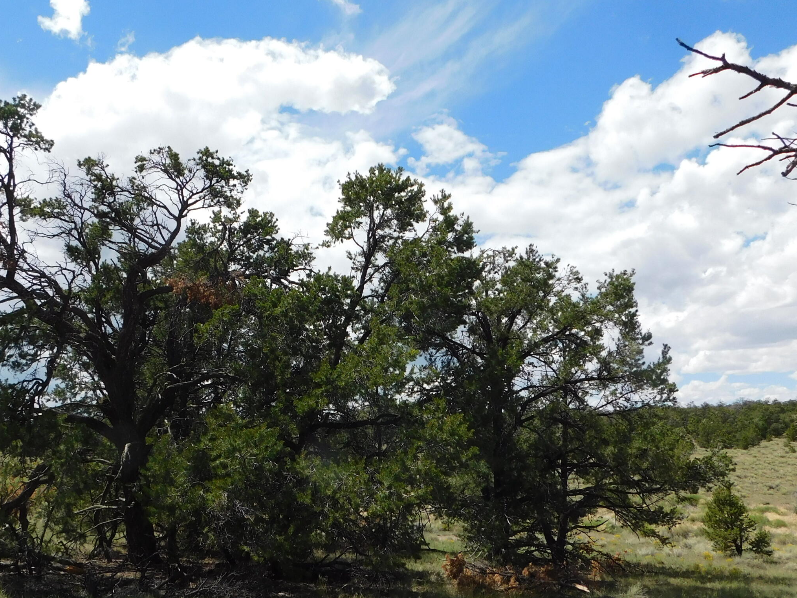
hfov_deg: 53.7
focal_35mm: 34
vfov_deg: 41.7
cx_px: 330
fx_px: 783
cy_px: 341
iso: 125
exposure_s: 1/500
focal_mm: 4
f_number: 6
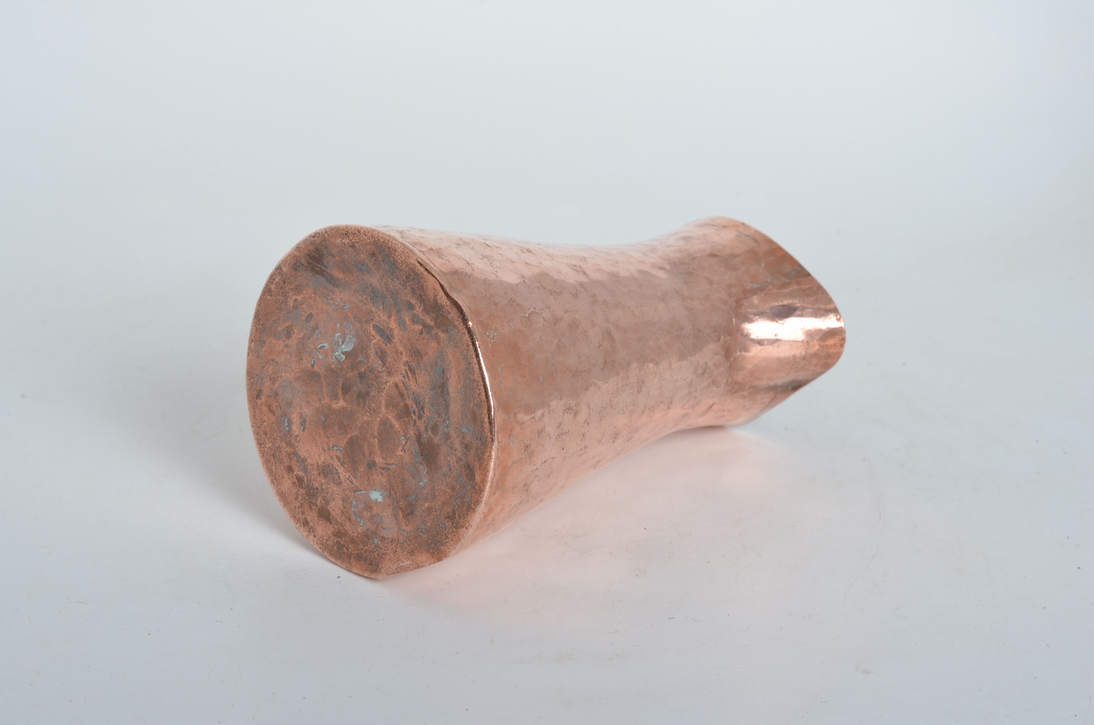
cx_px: 547
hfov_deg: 27.0
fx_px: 2274
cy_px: 362
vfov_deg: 18.1
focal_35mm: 75
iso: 100
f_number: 11
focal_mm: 50
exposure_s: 1/125
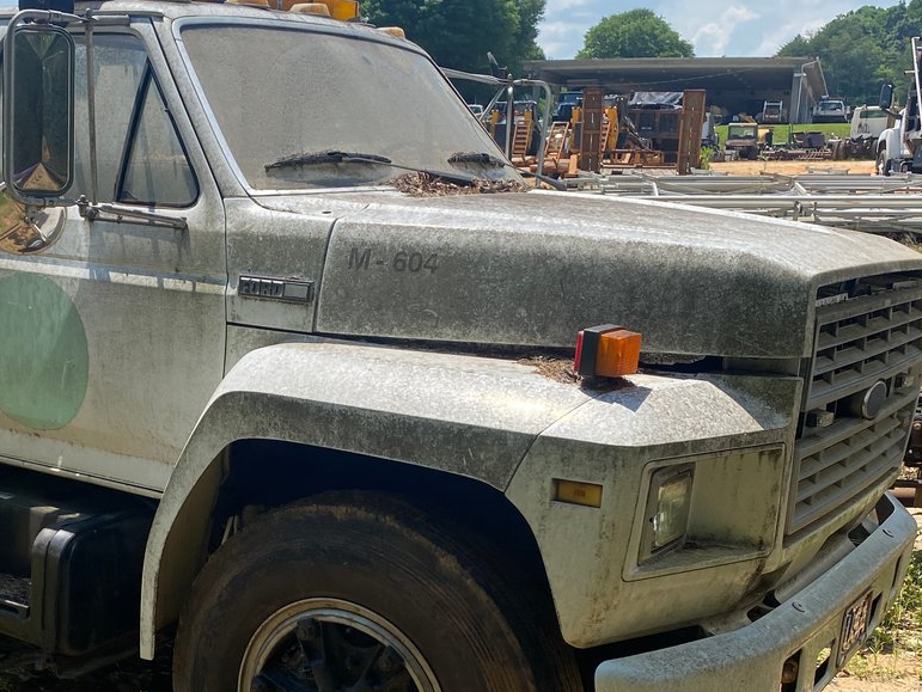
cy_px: 475
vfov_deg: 28.4
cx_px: 205
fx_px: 1359
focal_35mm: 51
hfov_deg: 36.4
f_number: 1.8
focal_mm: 4.25
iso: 32
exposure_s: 1/1898
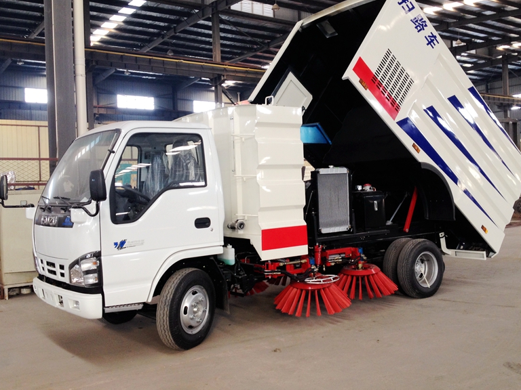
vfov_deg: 35.1
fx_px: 617
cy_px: 182
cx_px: 273
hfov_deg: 45.8
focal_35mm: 41
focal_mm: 4.28
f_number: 2.4
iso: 50
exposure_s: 1/24
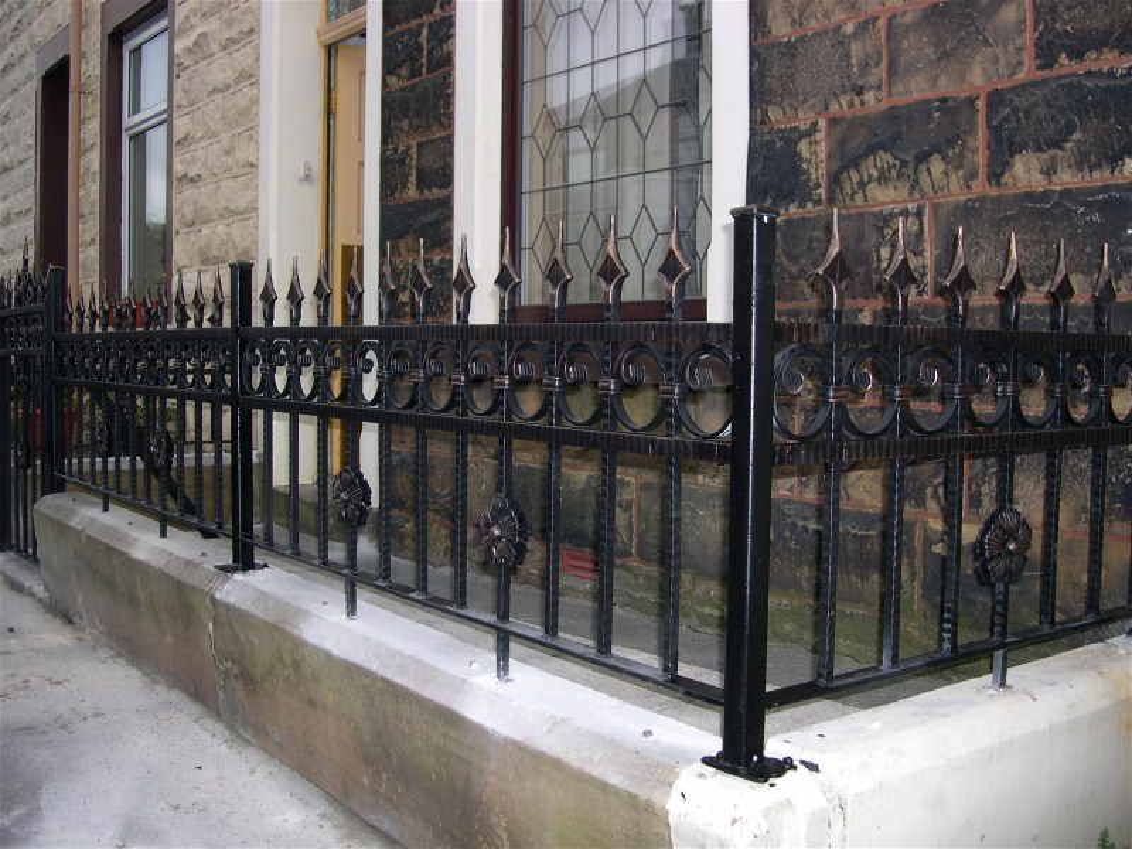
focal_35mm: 38
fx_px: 1243
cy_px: 424
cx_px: 566
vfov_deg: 37.7
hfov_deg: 49.0
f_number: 2.8
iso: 165
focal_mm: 8
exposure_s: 1/60
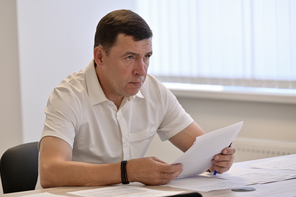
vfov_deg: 10.5
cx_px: 148
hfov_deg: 15.8
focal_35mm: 130
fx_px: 1069
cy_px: 98
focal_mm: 130
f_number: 3.5
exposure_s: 1/200
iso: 500
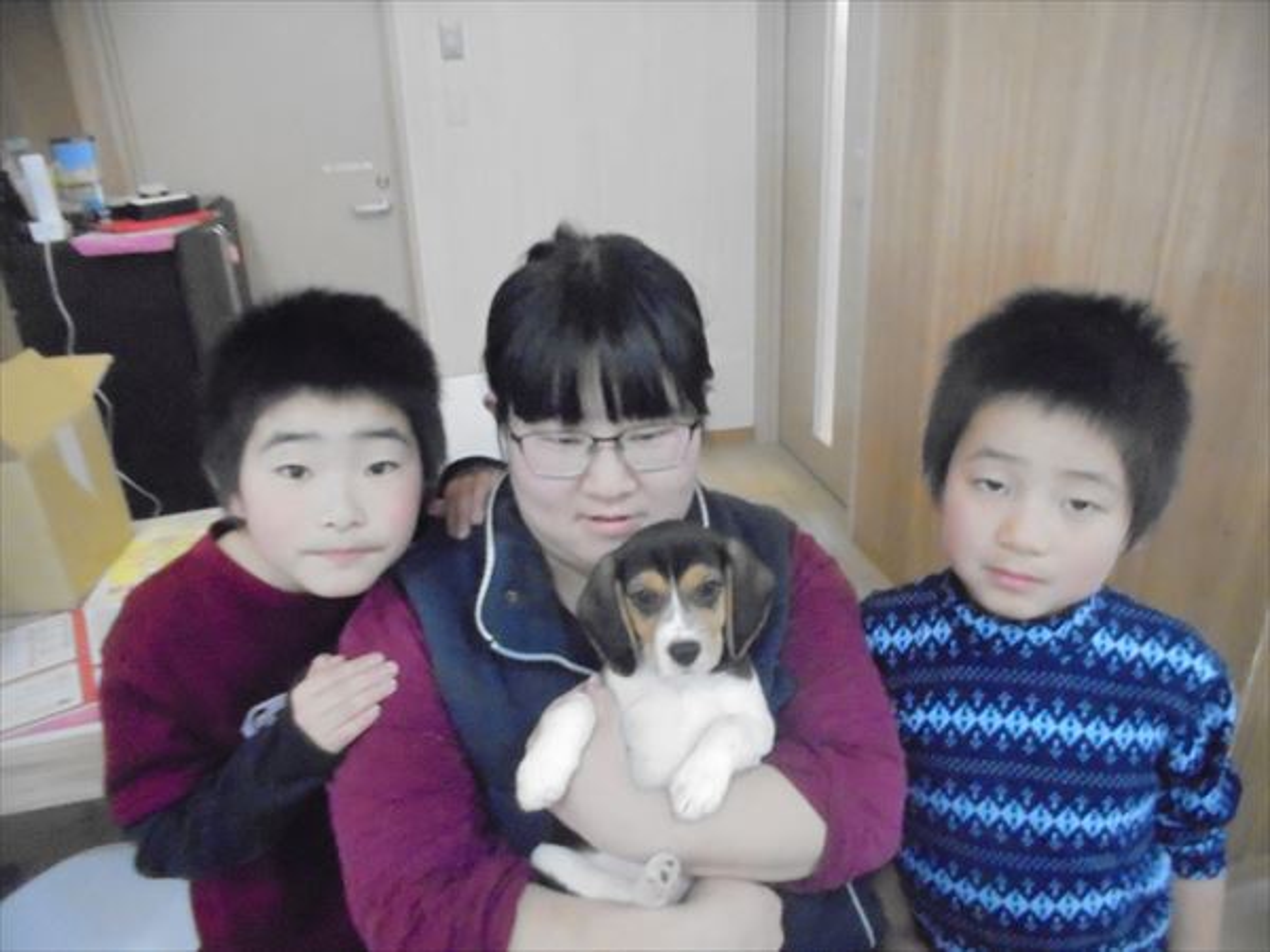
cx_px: 635
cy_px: 476
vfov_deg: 53.1
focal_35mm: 26
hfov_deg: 67.3
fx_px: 954
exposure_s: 1/60
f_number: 3.5
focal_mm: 4.6
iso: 1600
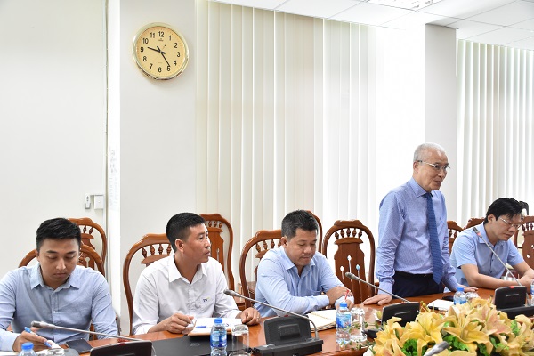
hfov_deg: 55.1
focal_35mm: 34
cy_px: 178
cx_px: 267
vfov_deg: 38.4
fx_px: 512
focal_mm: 23
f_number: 4
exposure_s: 1/60
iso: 1600
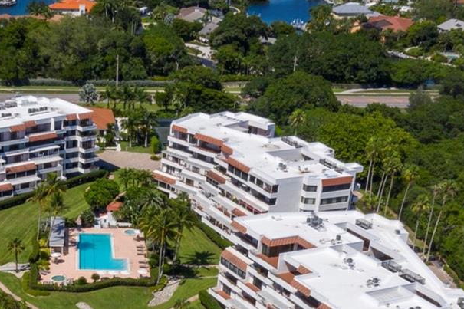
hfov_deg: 26.5
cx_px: 54
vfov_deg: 17.6
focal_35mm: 74
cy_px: 365
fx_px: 953
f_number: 11
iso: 200
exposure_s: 1/500
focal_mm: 10.26
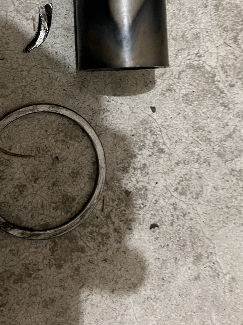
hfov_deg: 31.9
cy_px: 59
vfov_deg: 40.2
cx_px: 79
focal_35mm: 45
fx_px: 421
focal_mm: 5.7
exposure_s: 1/40
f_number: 1.5
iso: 500
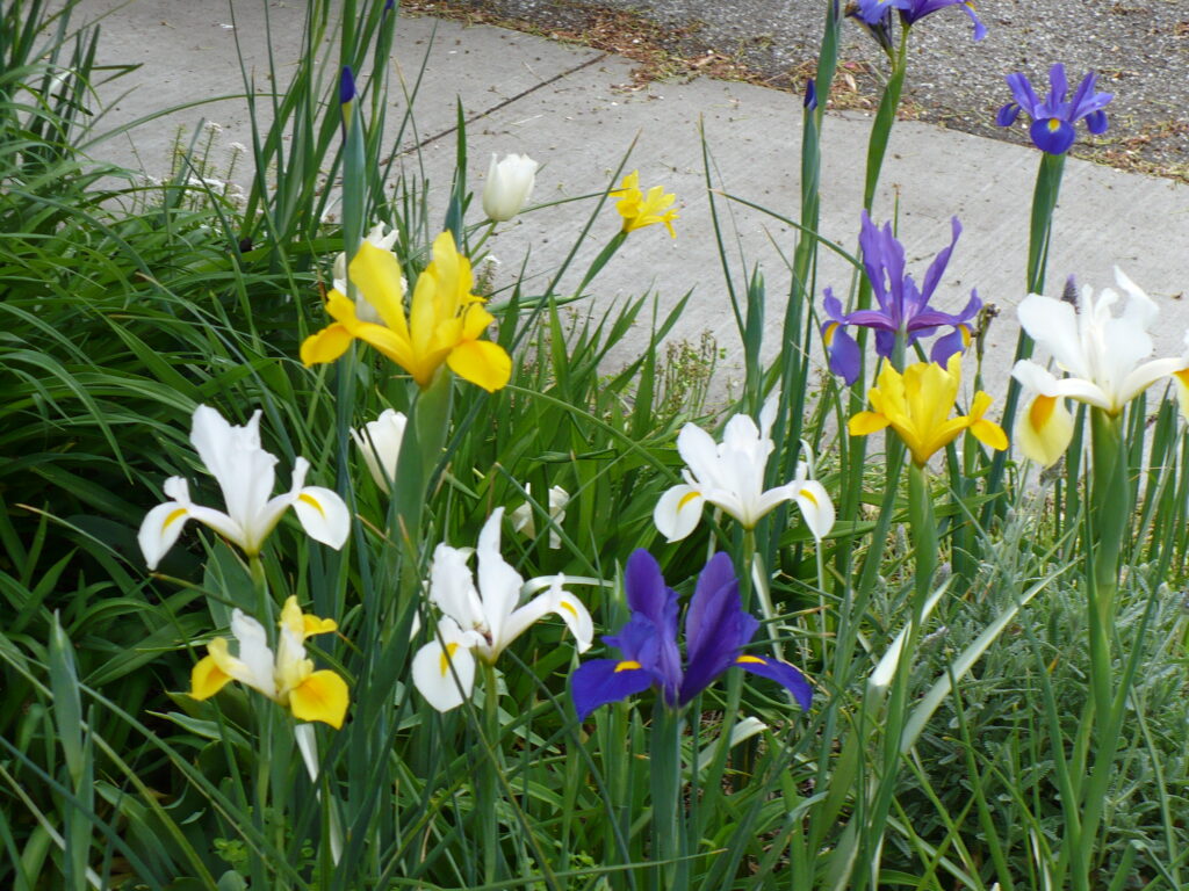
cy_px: 446
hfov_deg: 25.0
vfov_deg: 18.9
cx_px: 594
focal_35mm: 78
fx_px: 2679
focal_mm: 12.9
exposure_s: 1/250
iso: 100
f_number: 3.3
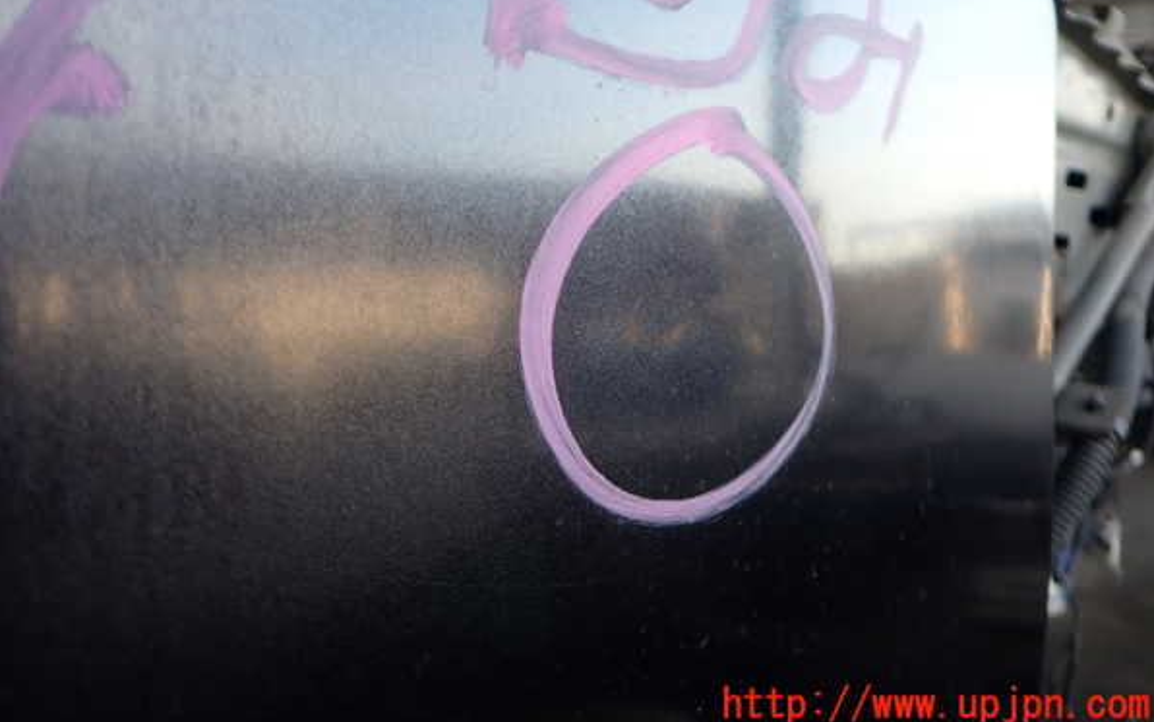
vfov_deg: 39.3
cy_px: 294
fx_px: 1007
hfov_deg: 59.6
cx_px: 579
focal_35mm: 32
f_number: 2.3
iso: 160
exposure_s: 1/125
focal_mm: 5.4
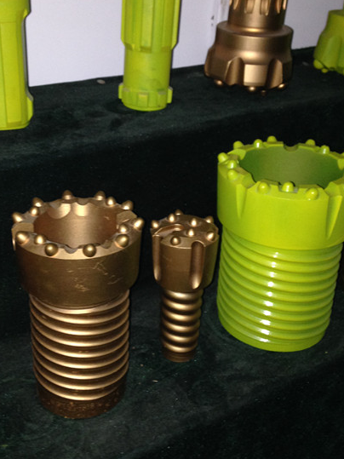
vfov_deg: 38.8
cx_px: 142
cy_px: 194
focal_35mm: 49
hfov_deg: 29.6
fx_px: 650
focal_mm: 4.12
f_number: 2.4
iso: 100
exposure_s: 1/16
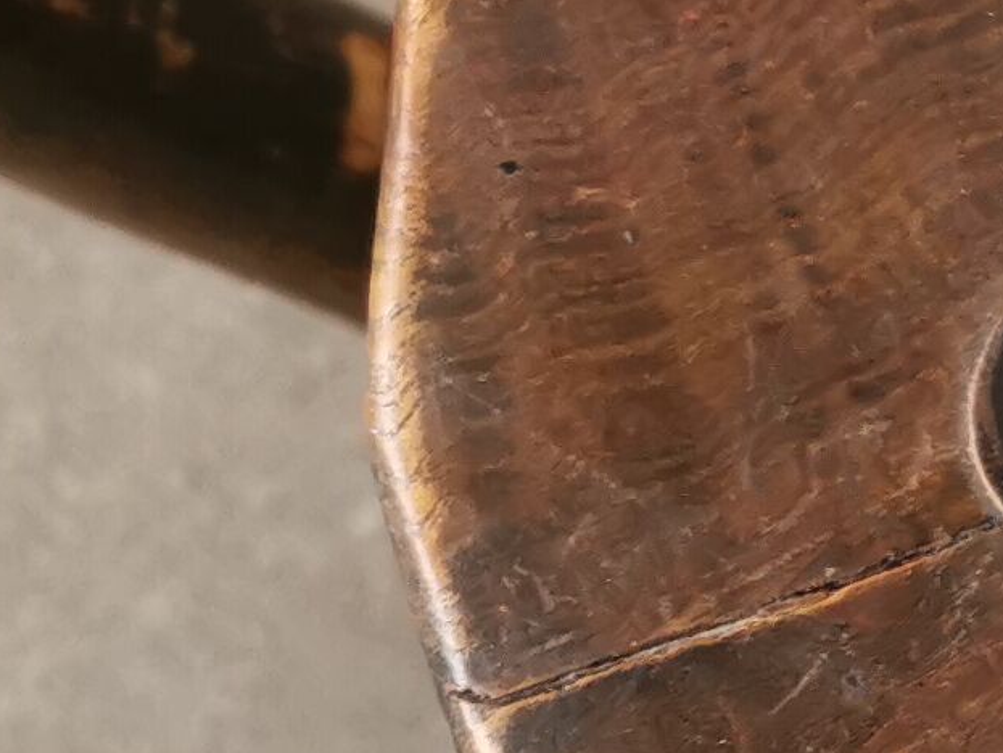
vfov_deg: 9.4
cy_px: 370
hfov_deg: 11.2
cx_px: 2095
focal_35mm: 158
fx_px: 4581
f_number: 1.6
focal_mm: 5.56
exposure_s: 1/50
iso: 250
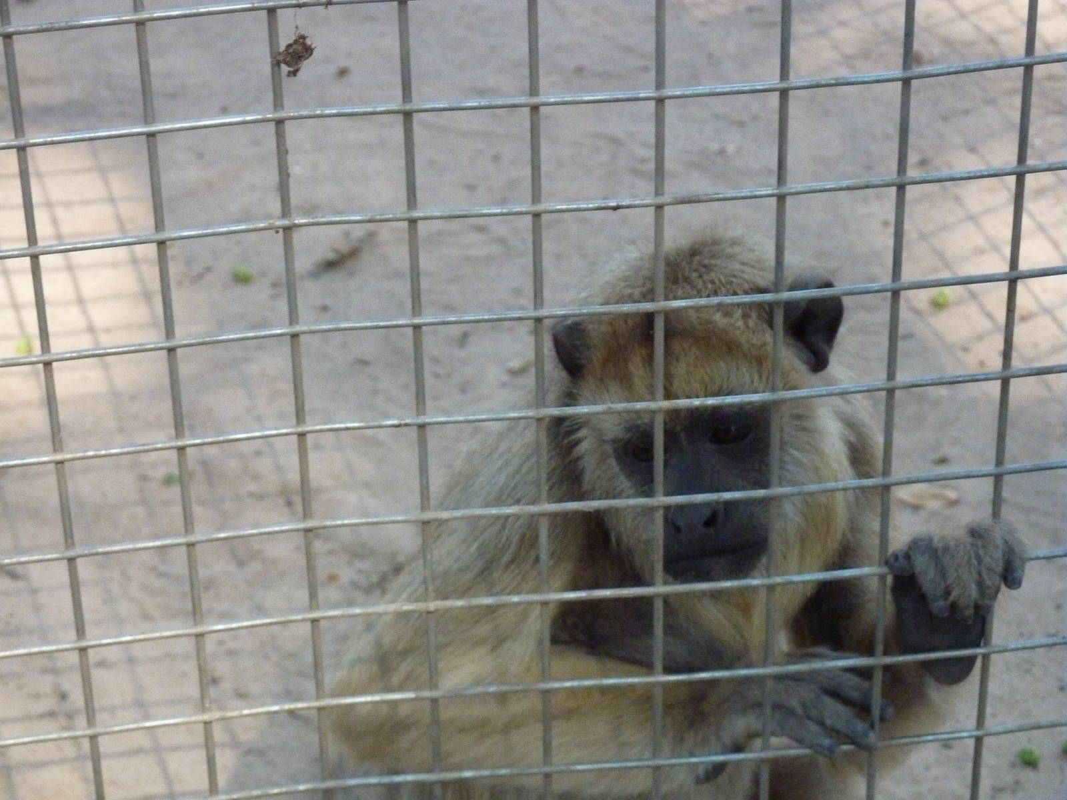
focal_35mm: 111
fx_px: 3421
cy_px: 400
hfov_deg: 17.7
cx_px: 534
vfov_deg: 13.3
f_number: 4.4
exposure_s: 1/200
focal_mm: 18.2
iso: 800
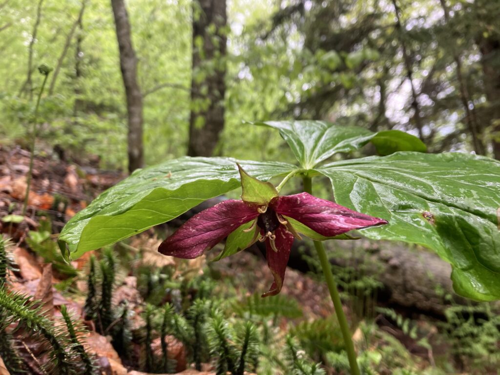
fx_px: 404
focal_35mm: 28
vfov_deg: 49.7
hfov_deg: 63.4
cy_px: 188
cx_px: 250
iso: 50
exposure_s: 1/121
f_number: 1.8
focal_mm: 3.99
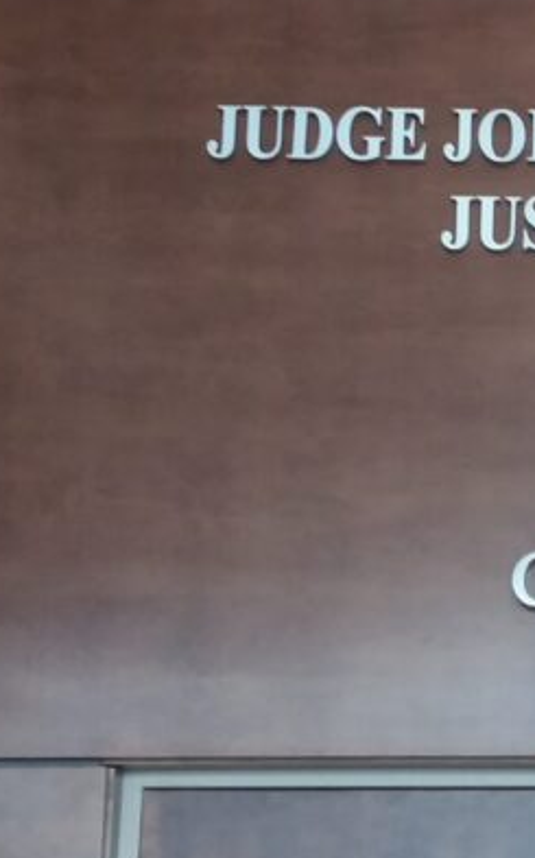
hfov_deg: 20.6
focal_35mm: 56
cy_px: 454
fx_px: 1309
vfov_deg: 36.3
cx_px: 738
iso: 50
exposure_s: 1/40
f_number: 1.9
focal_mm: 2.91
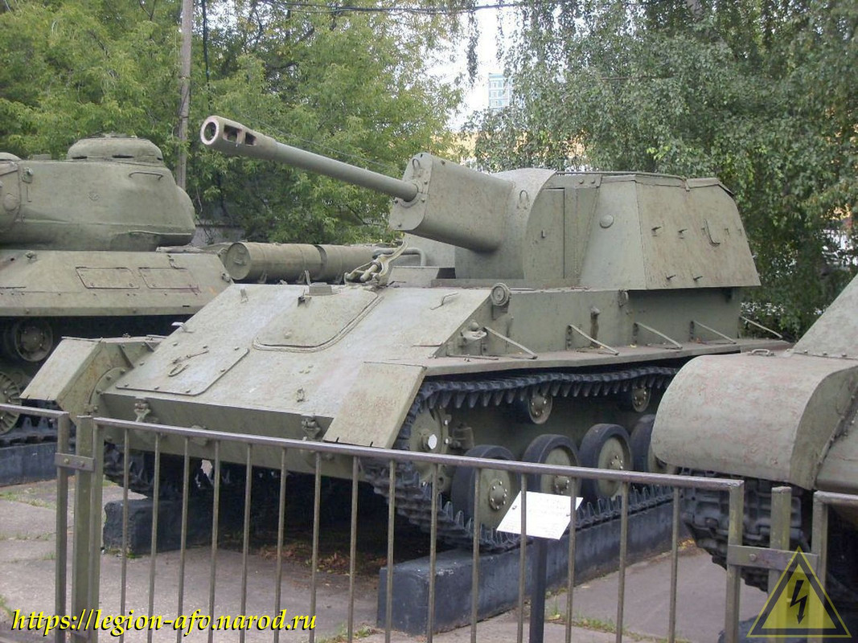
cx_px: 429
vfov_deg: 28.0
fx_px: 1289
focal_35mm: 52
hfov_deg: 36.8
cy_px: 322
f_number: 3.3
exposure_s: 1/125
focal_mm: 8.7
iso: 80
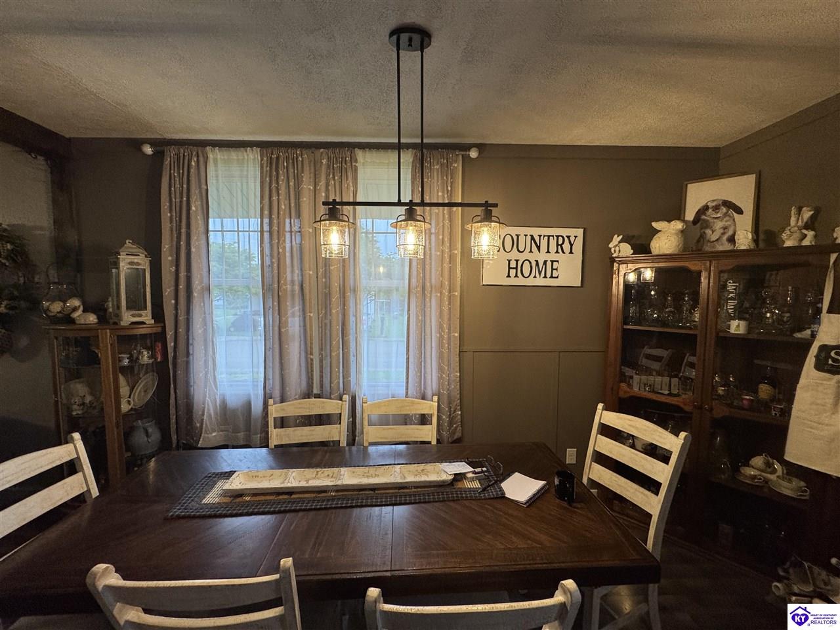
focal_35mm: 14
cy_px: 315
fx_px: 340
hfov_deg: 102.1
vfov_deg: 85.7
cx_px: 420
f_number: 2.2
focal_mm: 2.22
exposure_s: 1/120
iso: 200
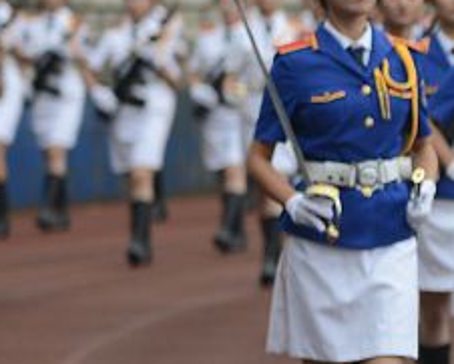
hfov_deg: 4.0
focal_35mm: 473
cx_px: 1035
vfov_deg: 3.3
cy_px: 200
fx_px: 6358
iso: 200
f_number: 2.8
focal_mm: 95
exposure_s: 1/250
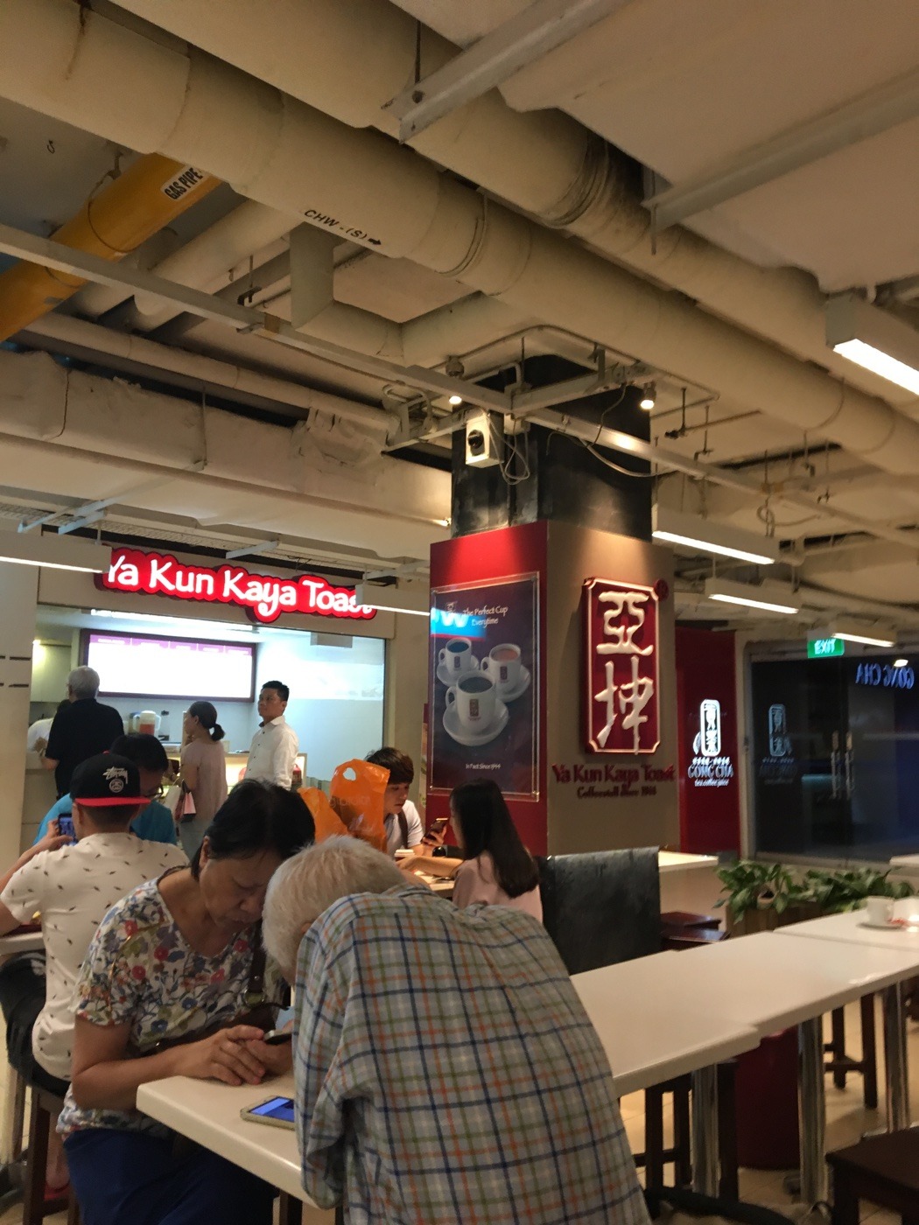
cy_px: 612
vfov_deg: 61.7
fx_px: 1027
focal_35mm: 29
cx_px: 460
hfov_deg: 48.2
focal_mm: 4.15
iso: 125
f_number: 2.2
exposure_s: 1/33
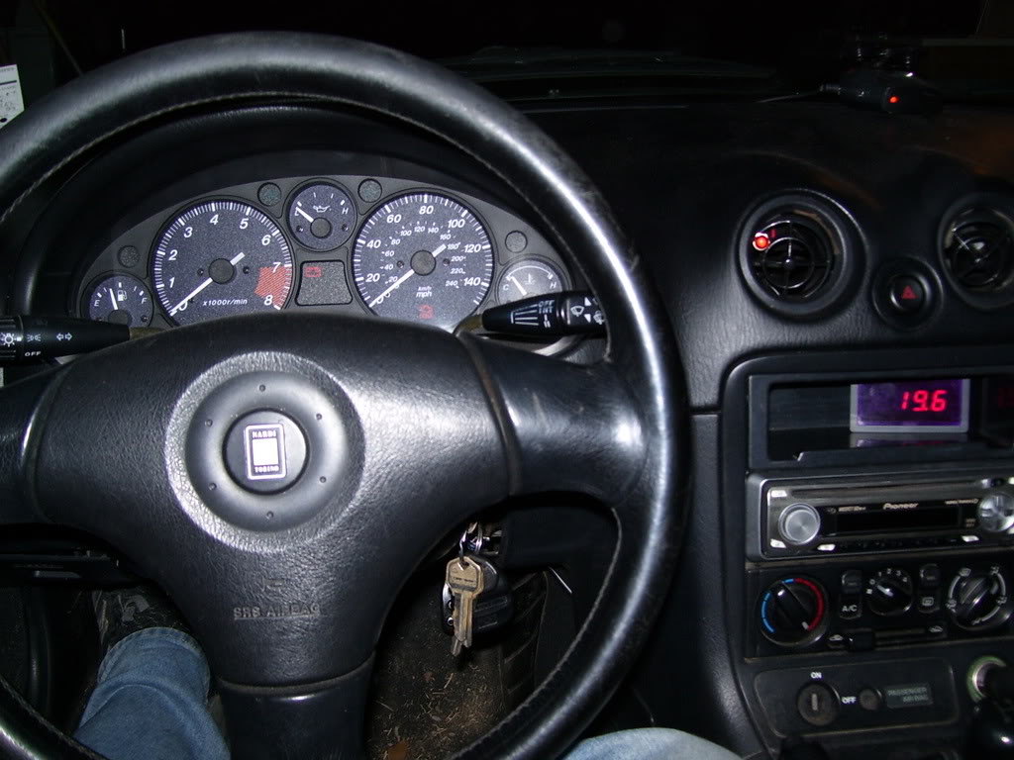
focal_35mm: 36
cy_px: 380
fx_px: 1055
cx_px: 507
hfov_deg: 51.4
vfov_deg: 39.7
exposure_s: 1/60
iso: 80
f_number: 2.7
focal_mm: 6
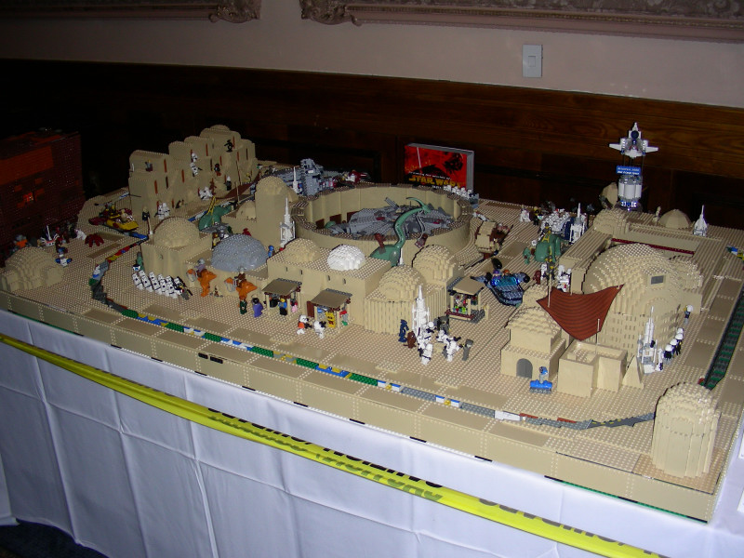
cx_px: 372
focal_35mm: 38
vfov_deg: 37.7
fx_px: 817
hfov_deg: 49.0
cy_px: 279
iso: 50
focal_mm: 6.3
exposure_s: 1/60.1
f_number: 3.5
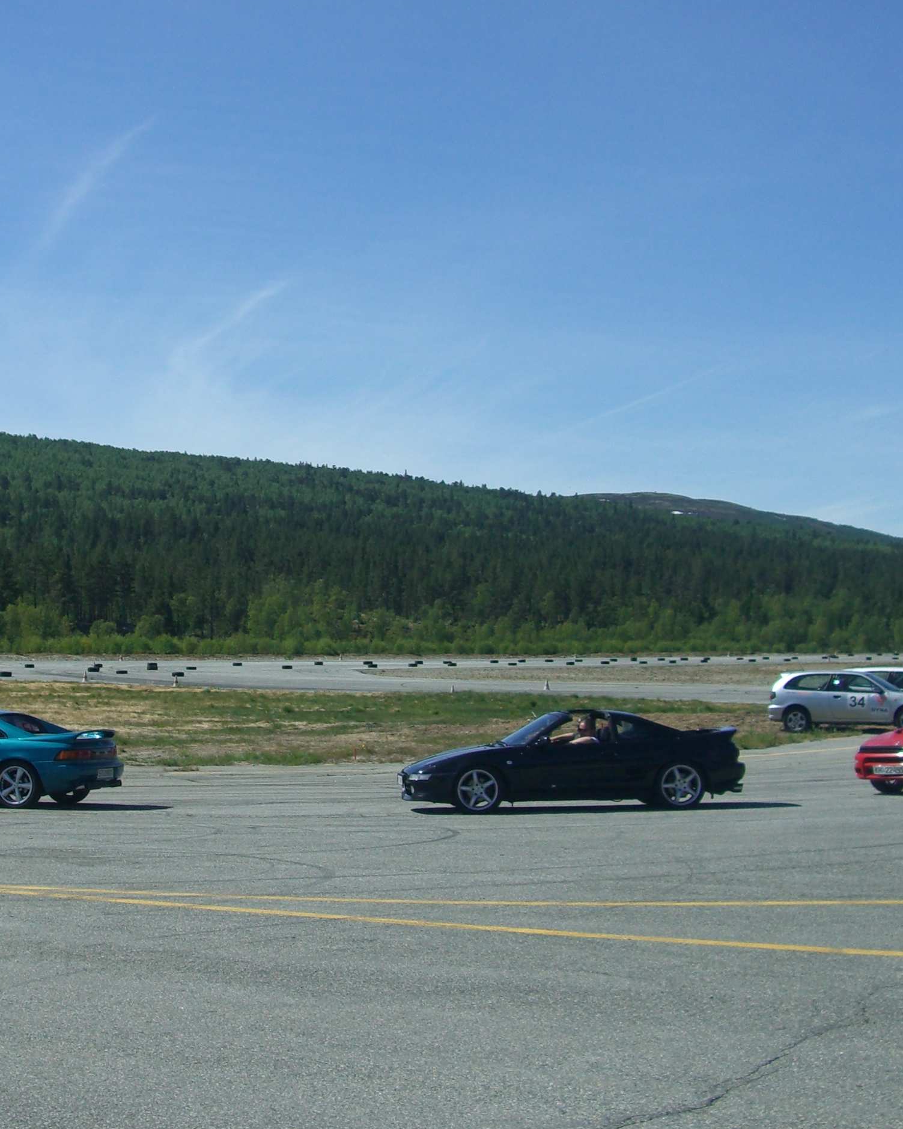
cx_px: 269
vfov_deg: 26.4
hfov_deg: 21.1
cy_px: 476
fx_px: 2405
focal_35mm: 72
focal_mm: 7.9
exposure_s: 1/400
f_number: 5.6
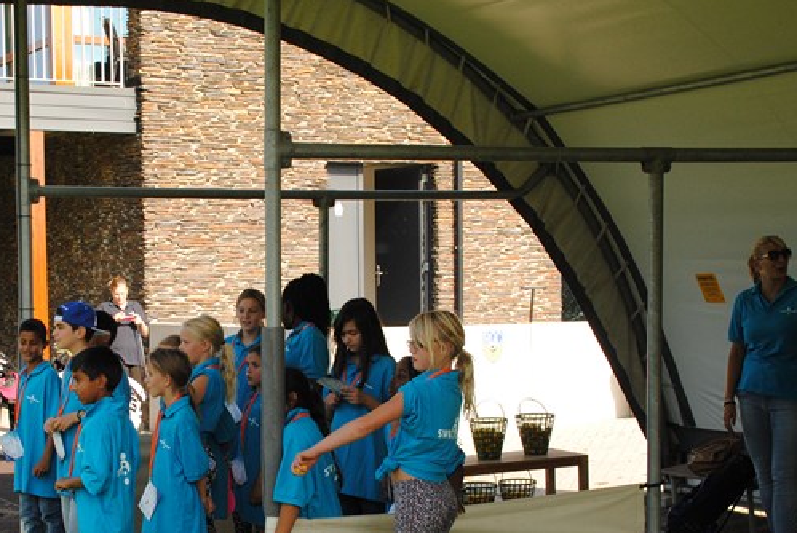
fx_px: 1707
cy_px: 397
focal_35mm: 77
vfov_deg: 17.7
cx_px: 289
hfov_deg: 26.2
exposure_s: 1/320
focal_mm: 32
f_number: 9
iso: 400
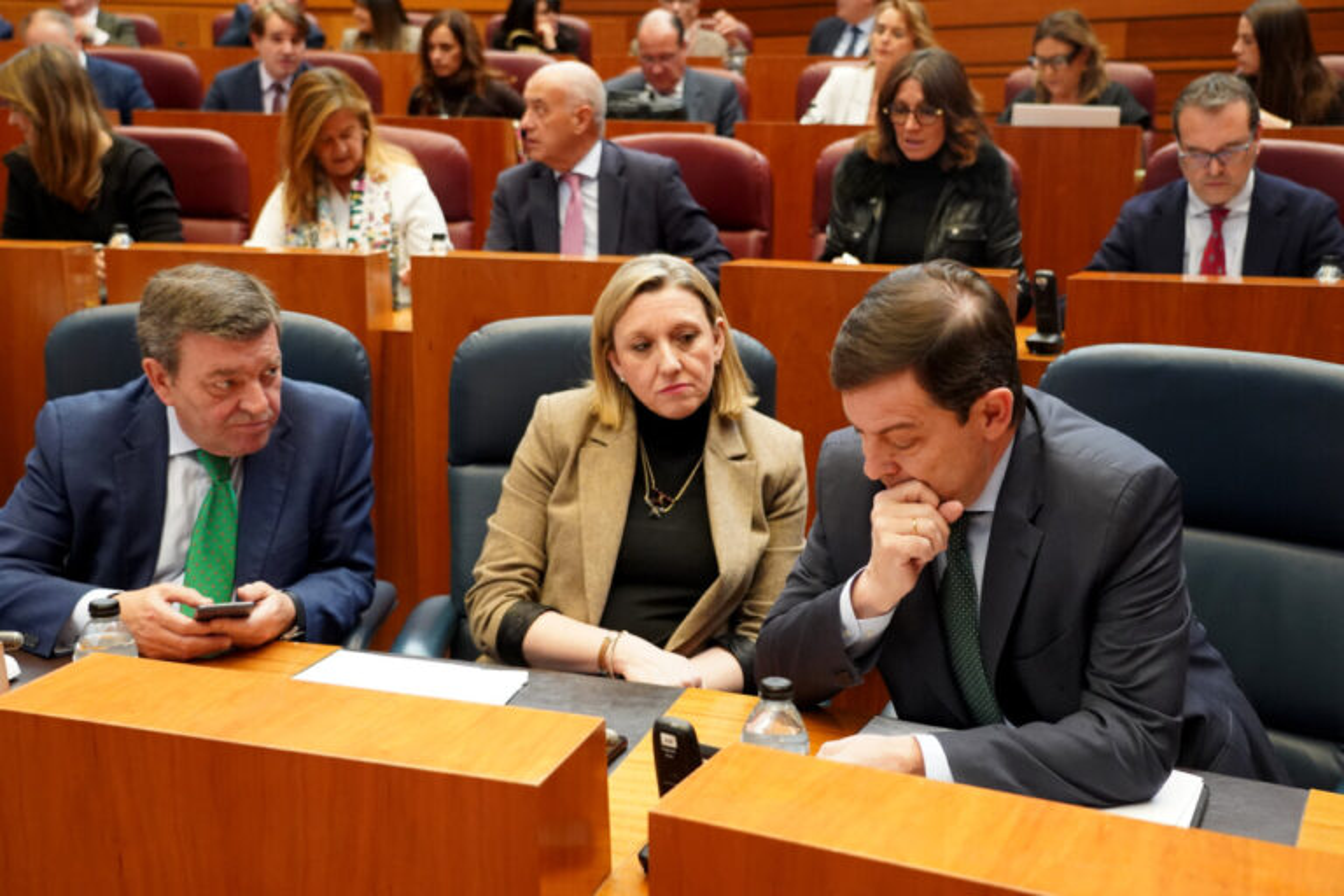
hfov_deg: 48.5
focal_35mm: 40
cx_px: 672
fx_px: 1493
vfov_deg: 33.4
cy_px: 448
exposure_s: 1/320
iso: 5000
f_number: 4
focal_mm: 40
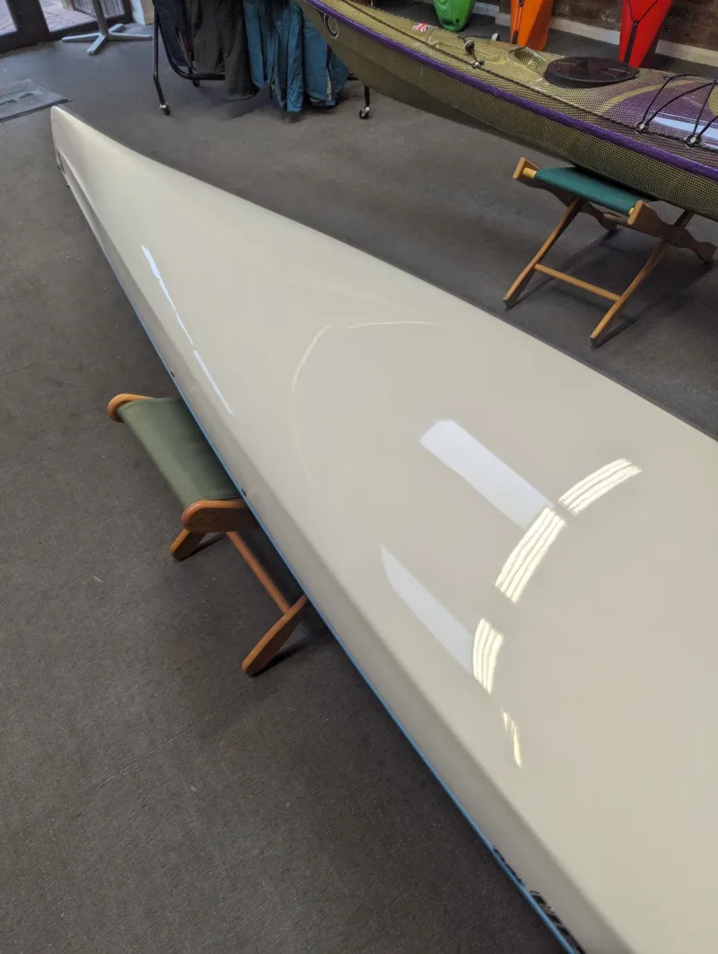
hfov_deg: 57.0
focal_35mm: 24
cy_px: 477
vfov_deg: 71.5
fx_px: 662
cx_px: 359
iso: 67
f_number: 1.85
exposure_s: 1/100
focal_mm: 6.81
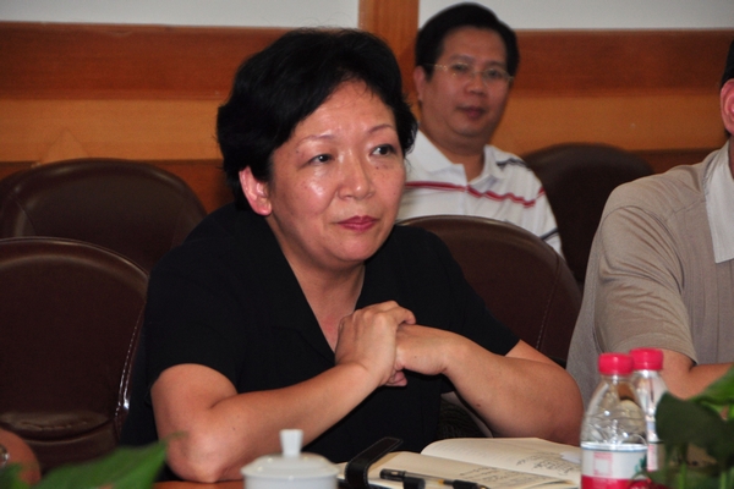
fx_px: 3211
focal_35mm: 158
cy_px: 244
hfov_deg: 13.0
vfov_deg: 8.7
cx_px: 367
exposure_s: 1/60
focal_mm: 105
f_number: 5.3
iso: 400
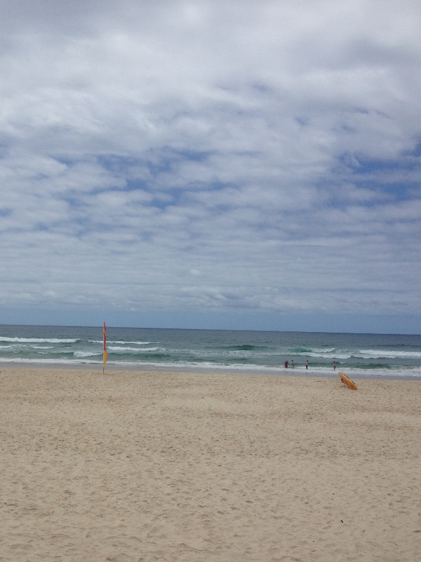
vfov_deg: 41.2
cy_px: 318
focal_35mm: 46
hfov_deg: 31.3
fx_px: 746
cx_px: 147
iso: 50
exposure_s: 1/6135
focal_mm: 4.28
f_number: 2.4
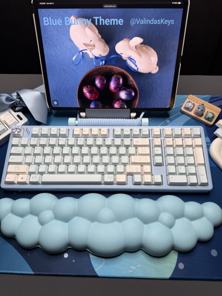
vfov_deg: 71.6
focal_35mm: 24
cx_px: 111
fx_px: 205
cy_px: 148
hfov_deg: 56.8
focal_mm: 6.76
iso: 50
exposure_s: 1/138
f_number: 1.78
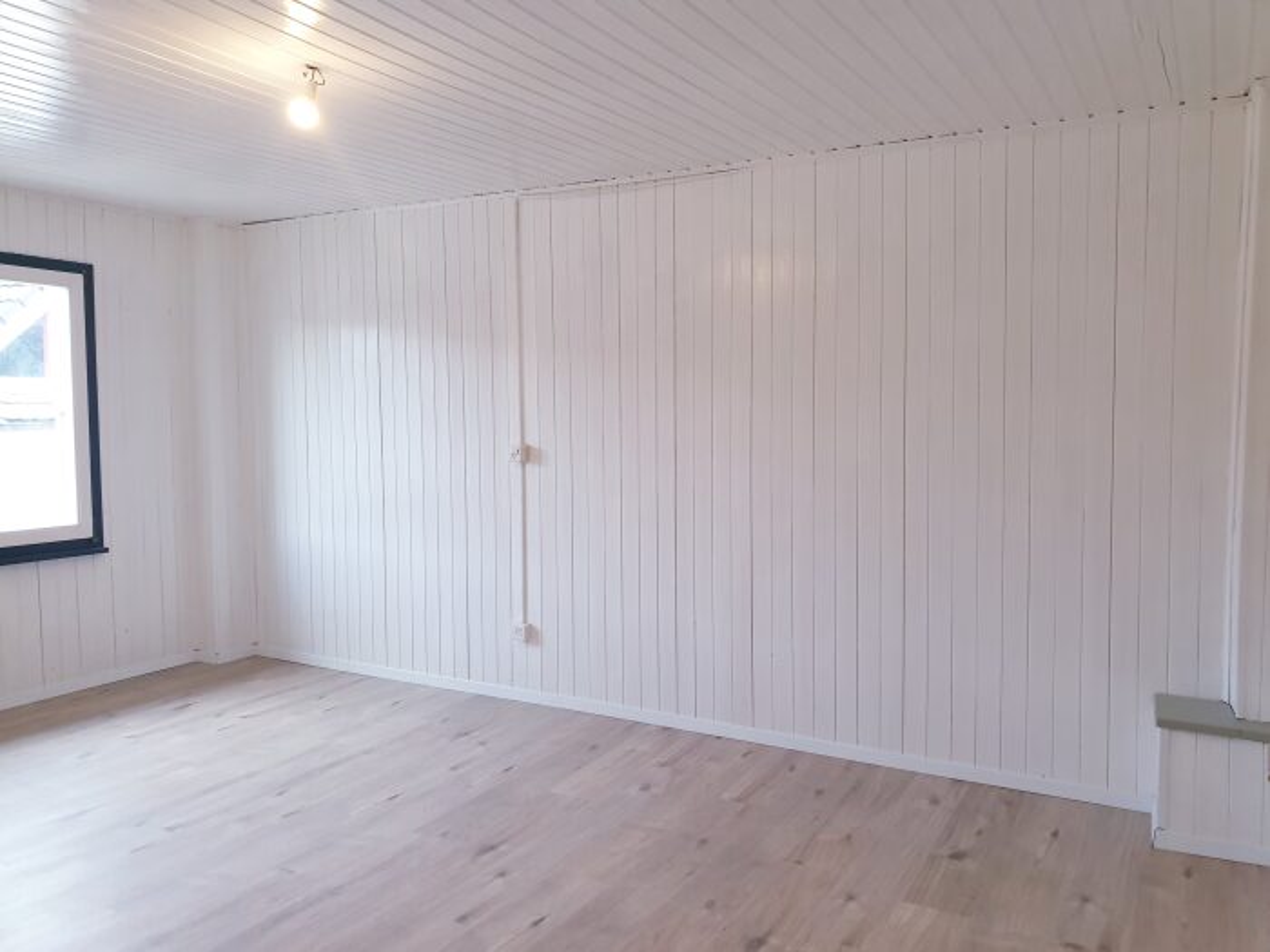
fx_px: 954
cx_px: 635
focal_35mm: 26
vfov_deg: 53.1
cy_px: 476
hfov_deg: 67.3
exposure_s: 1/50
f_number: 2.4
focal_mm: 4.3
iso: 200
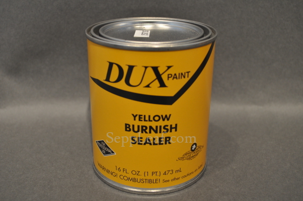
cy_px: 100
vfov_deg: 29.8
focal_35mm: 45
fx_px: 378
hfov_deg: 43.6
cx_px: 152
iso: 640
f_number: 5.6
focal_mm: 30
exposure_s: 1/60
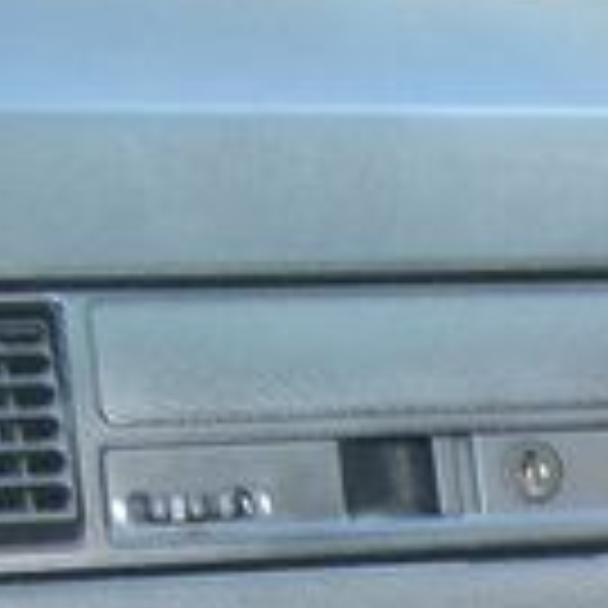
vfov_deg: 10.7
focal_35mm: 159
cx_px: 1045
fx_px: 3160
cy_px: 802
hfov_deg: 10.4
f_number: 2.7
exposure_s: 1/60
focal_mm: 6.2
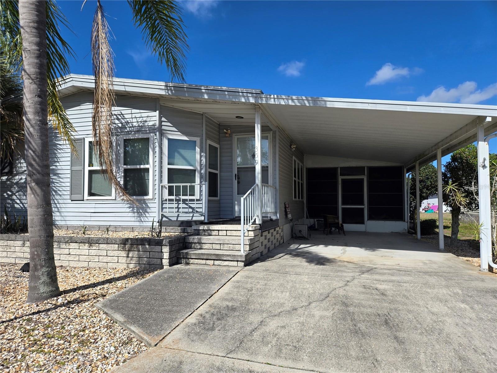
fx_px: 330
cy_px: 186
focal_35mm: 23
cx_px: 248
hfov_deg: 73.9
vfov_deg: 58.9
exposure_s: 1/2333
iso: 25
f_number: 1.8
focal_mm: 5.4
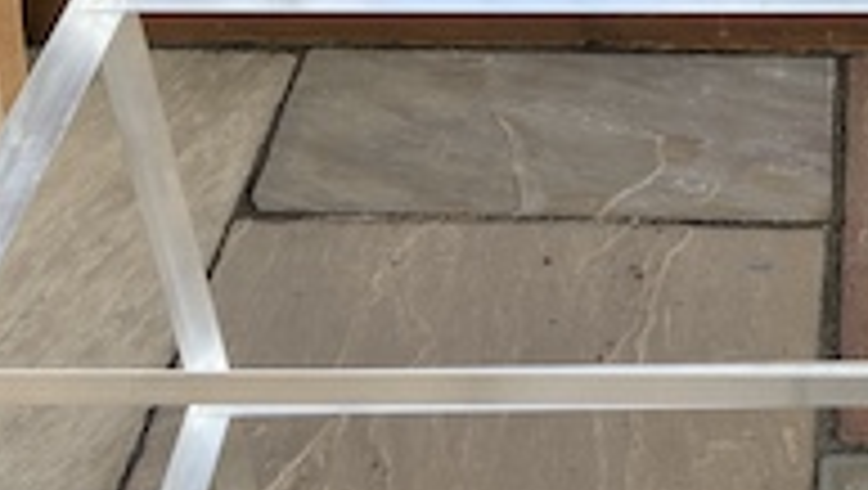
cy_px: 135
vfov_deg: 13.7
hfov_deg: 23.4
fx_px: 2027
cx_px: 814
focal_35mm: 88
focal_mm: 4.25
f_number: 1.8
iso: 32
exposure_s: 1/285
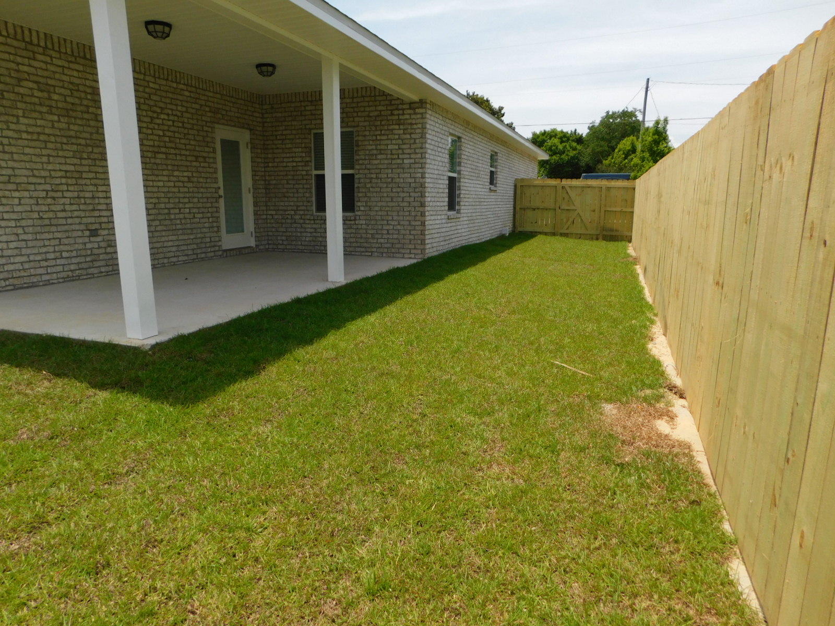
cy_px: 313
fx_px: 555
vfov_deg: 58.9
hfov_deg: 73.9
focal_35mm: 23
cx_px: 418
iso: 125
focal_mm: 4
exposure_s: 1/400
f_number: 6
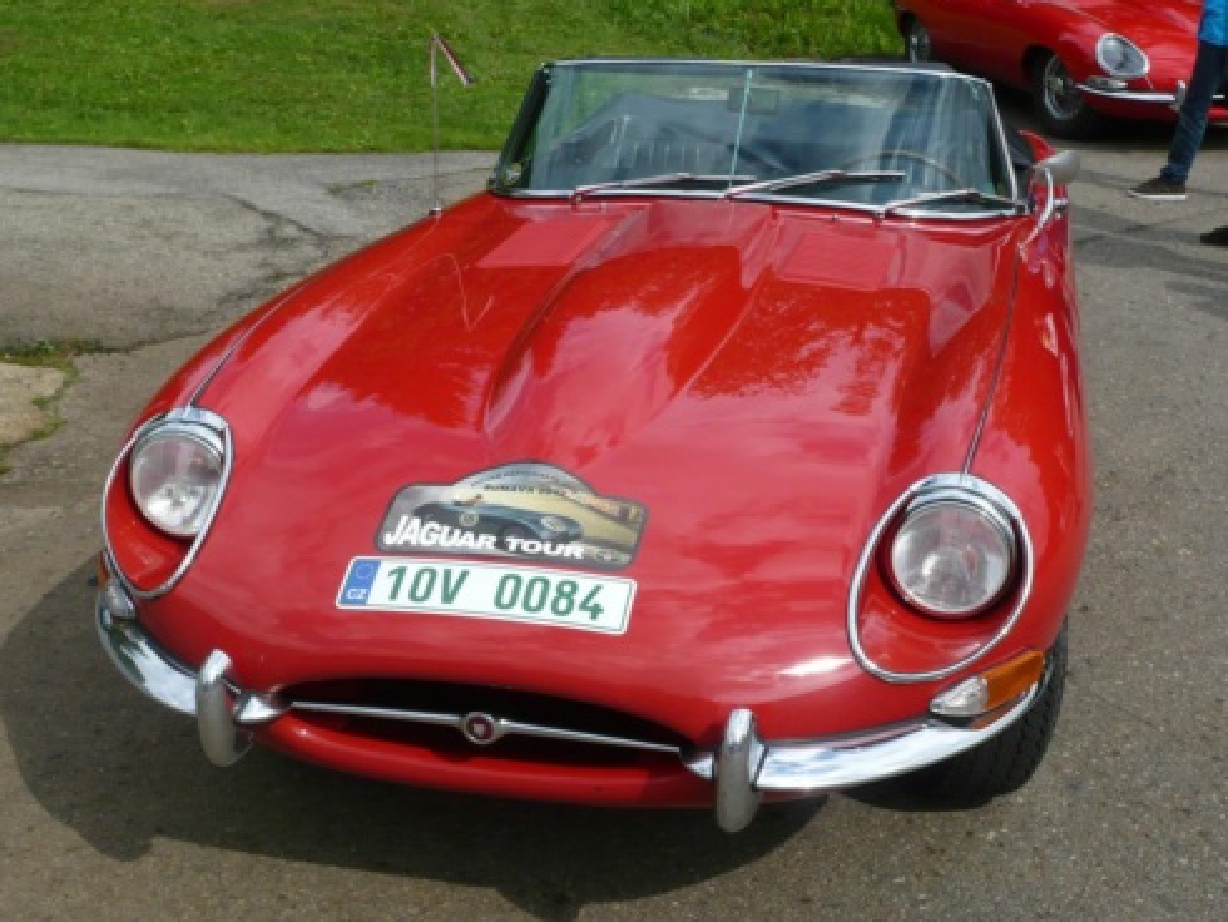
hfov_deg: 37.5
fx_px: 1810
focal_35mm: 51
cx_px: 617
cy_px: 460
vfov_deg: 28.6
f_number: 10
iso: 100
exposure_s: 1/125
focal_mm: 8.3
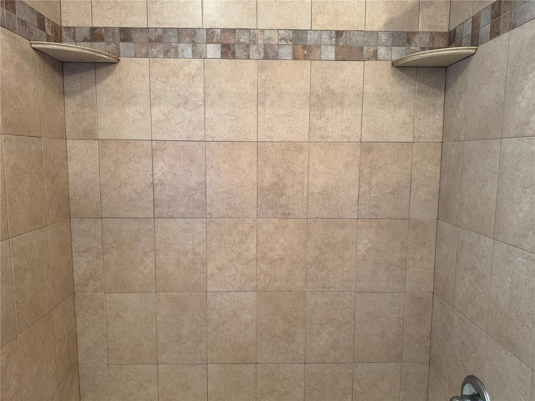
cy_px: 200
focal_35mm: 24
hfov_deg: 71.6
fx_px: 371
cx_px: 268
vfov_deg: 56.8
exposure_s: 1/60
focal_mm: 6.76
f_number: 1.78
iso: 125
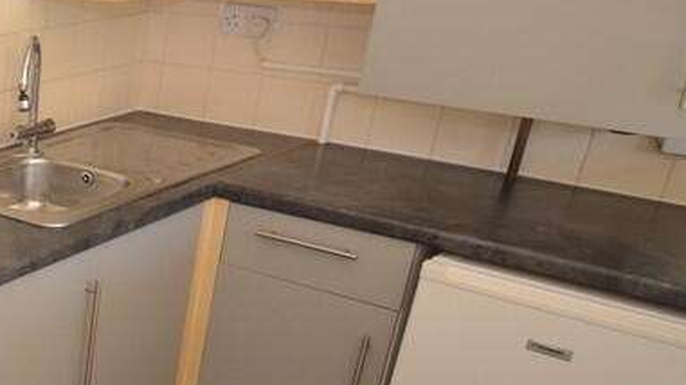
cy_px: 299
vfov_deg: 25.4
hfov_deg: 32.5
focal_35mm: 46
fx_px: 844
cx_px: -218
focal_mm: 11
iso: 400
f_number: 4.5
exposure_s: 1/80
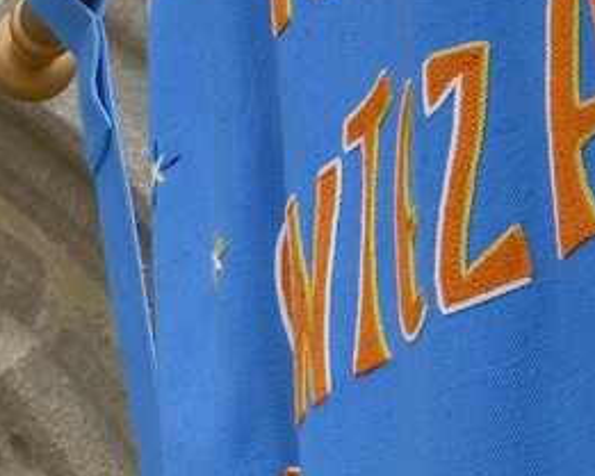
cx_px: -470
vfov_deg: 9.2
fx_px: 2431
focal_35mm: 138
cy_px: 1389
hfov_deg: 12.7
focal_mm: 24
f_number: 10
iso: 200
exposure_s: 1/200
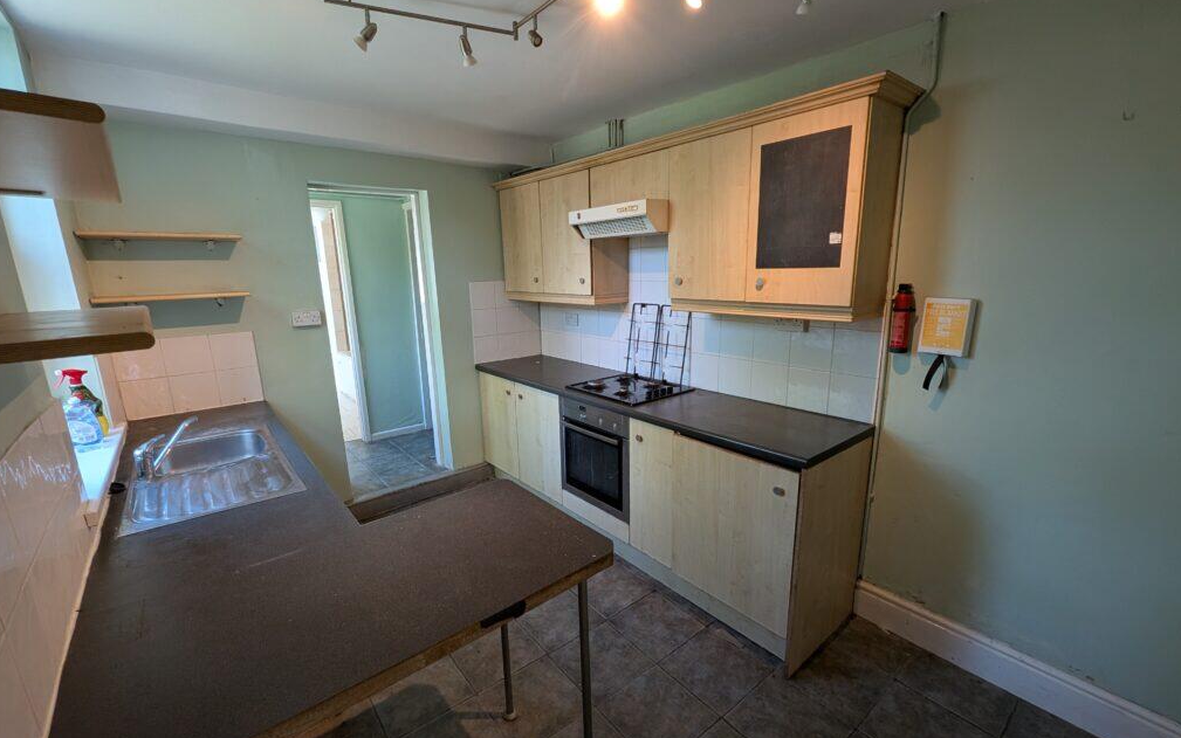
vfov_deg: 78.6
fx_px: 451
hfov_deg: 105.3
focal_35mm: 14
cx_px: 586
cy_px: 380
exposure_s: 1/59.4
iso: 92
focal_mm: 1.95
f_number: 2.2
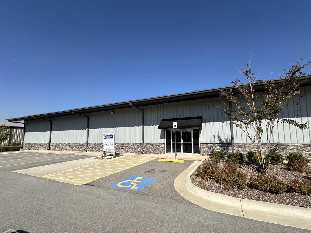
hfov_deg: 98.0
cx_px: 166
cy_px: 125
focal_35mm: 15
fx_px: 135
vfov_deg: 81.6
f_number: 2.2
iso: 40
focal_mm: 2.22
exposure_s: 1/2747
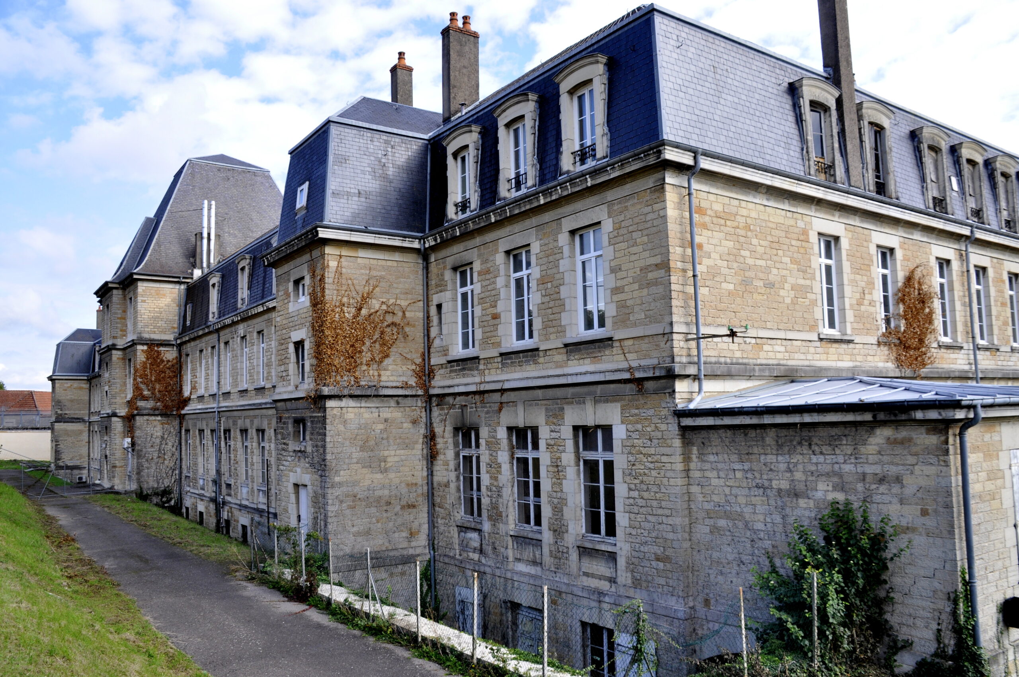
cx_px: 510
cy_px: 338
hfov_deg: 67.4
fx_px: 763
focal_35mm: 27
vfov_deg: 47.8
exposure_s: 1/320
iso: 400
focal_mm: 18
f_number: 9
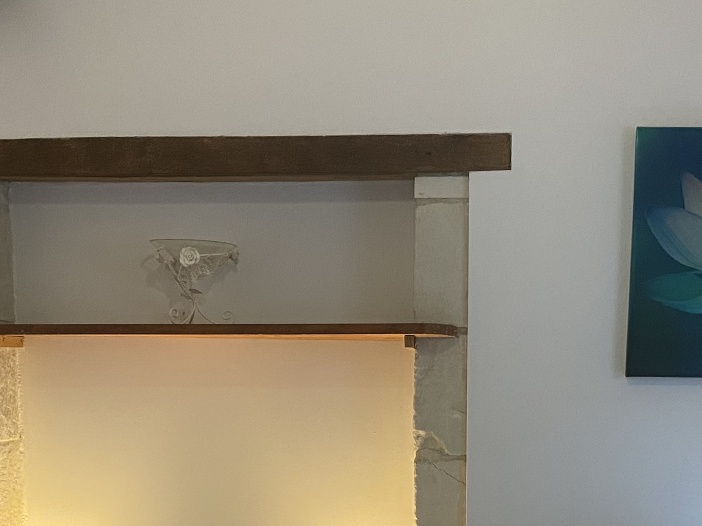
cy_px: 650
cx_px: 426
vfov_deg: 18.7
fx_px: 1500
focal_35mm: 74
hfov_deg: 26.3
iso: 160
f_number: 1.8
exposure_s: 1/50
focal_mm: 4.25
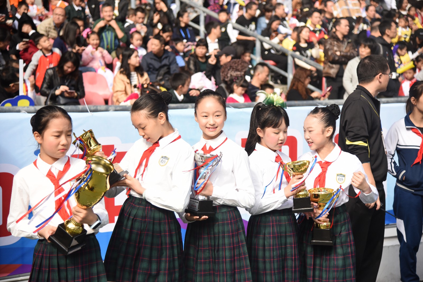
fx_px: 917
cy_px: 141
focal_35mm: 78
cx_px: 212
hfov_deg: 26.0
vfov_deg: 17.5
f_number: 4
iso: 1000
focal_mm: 78
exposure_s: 1/4000
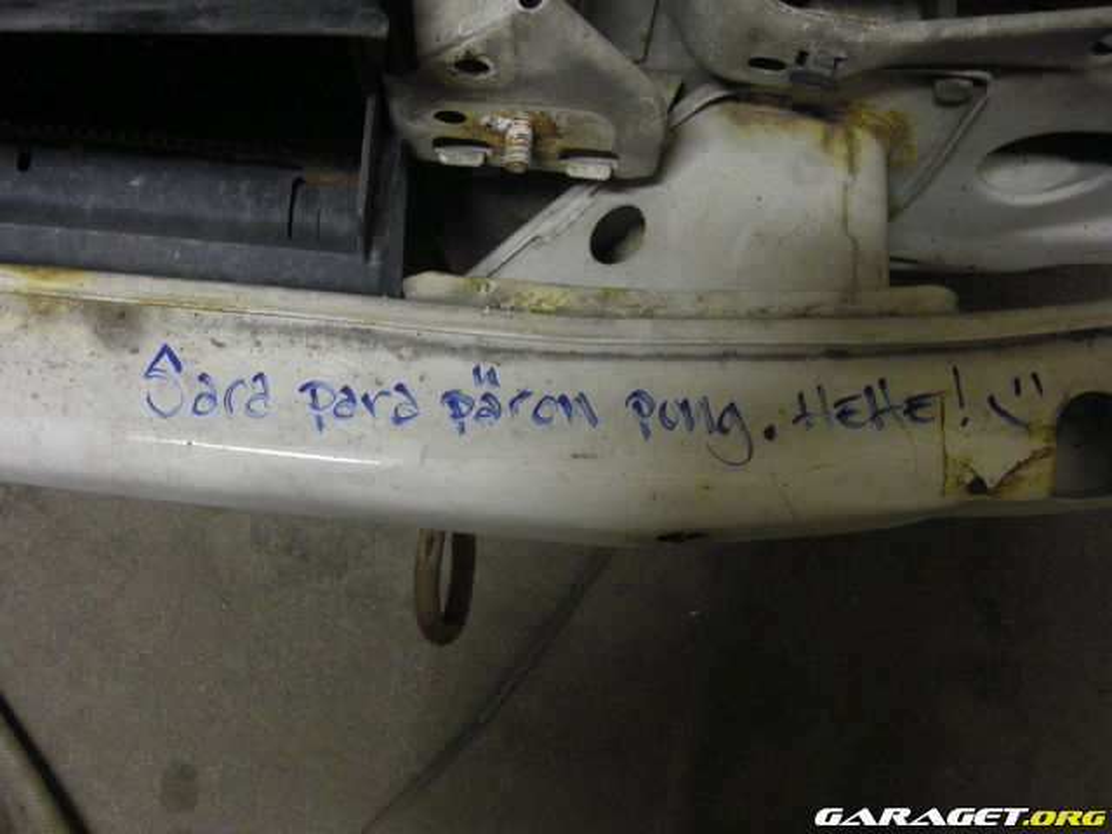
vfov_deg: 40.7
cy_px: 417
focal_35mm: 35
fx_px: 1124
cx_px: 556
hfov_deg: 52.6
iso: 400
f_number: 2.8
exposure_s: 1/30
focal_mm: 5.7
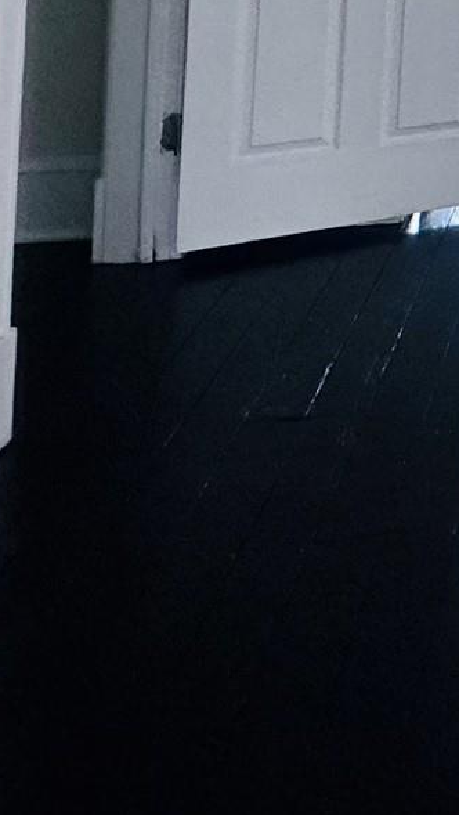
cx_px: 1002
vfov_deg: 31.9
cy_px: -185
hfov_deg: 15.8
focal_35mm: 53
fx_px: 1145
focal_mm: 2.22
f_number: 2.2
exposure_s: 1/120
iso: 160
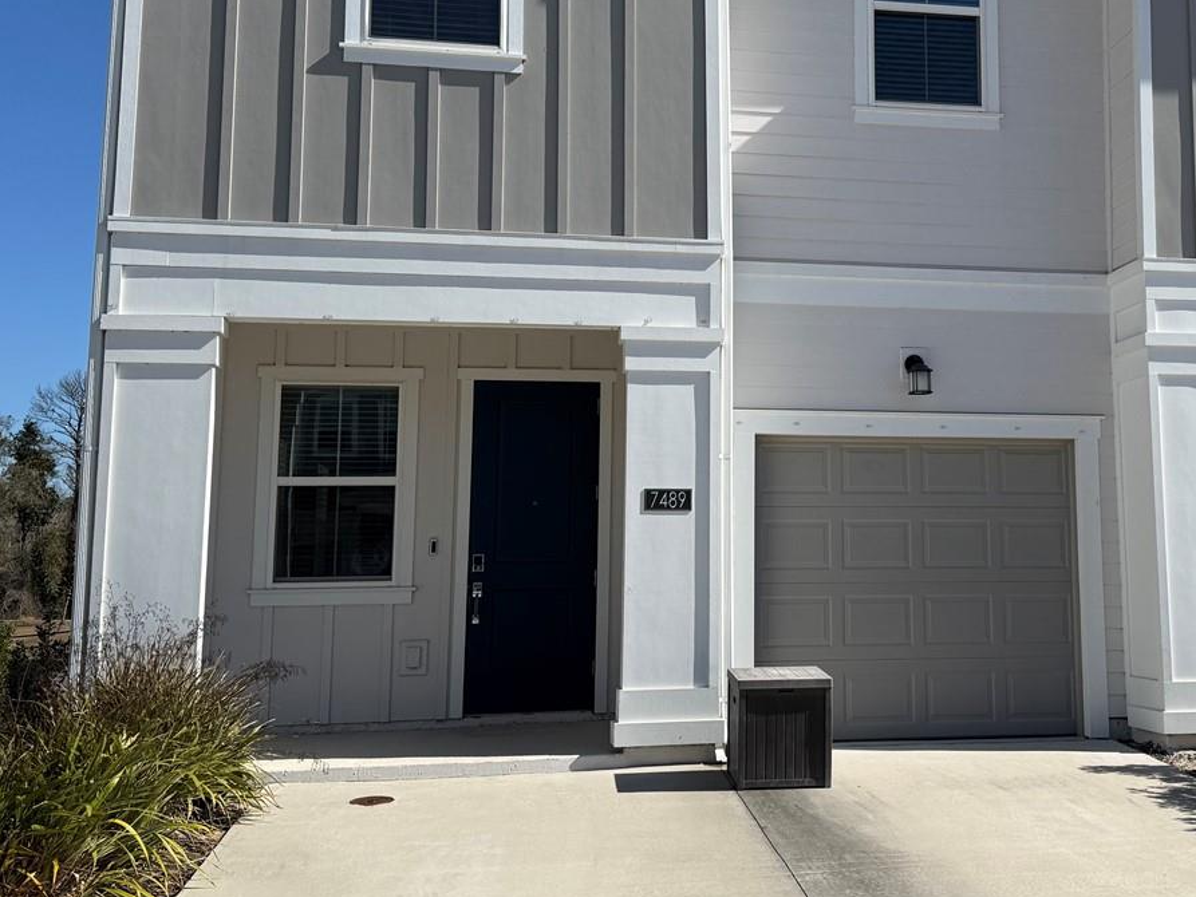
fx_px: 1486
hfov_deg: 43.1
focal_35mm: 43
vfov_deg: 33.5
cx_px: 813
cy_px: 347
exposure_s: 1/7353
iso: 80
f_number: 1.78
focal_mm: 6.76
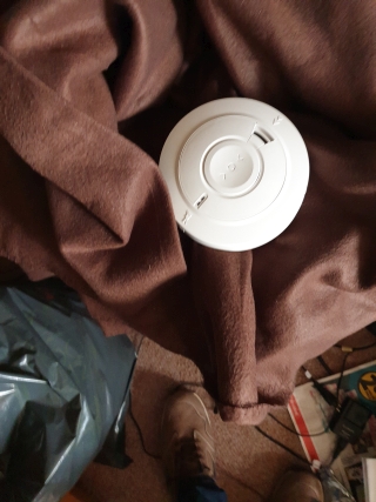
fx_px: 377
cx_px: 188
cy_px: 251
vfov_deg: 67.3
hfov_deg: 53.0
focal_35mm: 26
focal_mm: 4.3
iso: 320
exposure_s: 1/50
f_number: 1.5
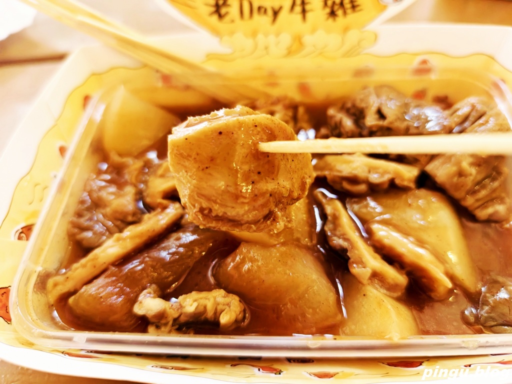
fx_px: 340
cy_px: 192
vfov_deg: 58.9
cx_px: 256
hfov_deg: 73.9
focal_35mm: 23
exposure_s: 1/614
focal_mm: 6.54
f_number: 1.57
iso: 2209
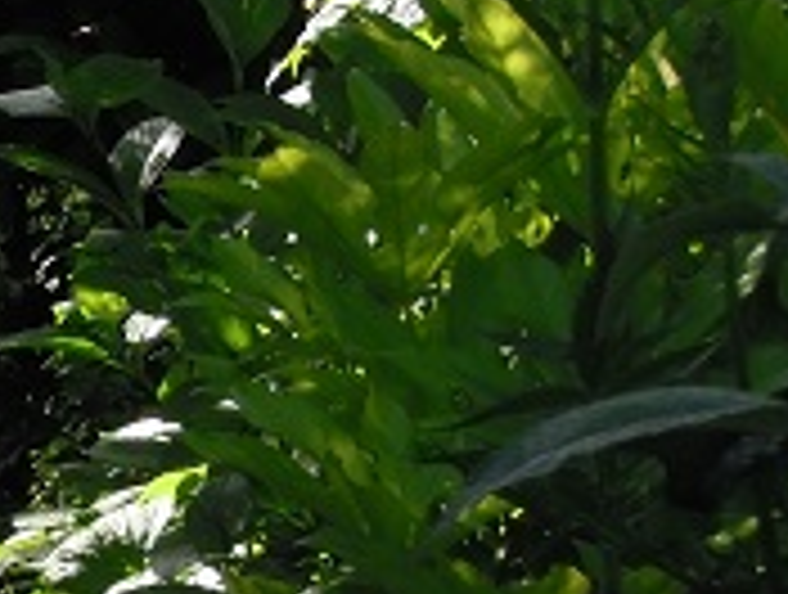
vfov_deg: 11.4
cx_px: -95
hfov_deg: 14.7
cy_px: 423
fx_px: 2965
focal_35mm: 130
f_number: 4.5
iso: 100
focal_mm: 6.7
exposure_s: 1/200
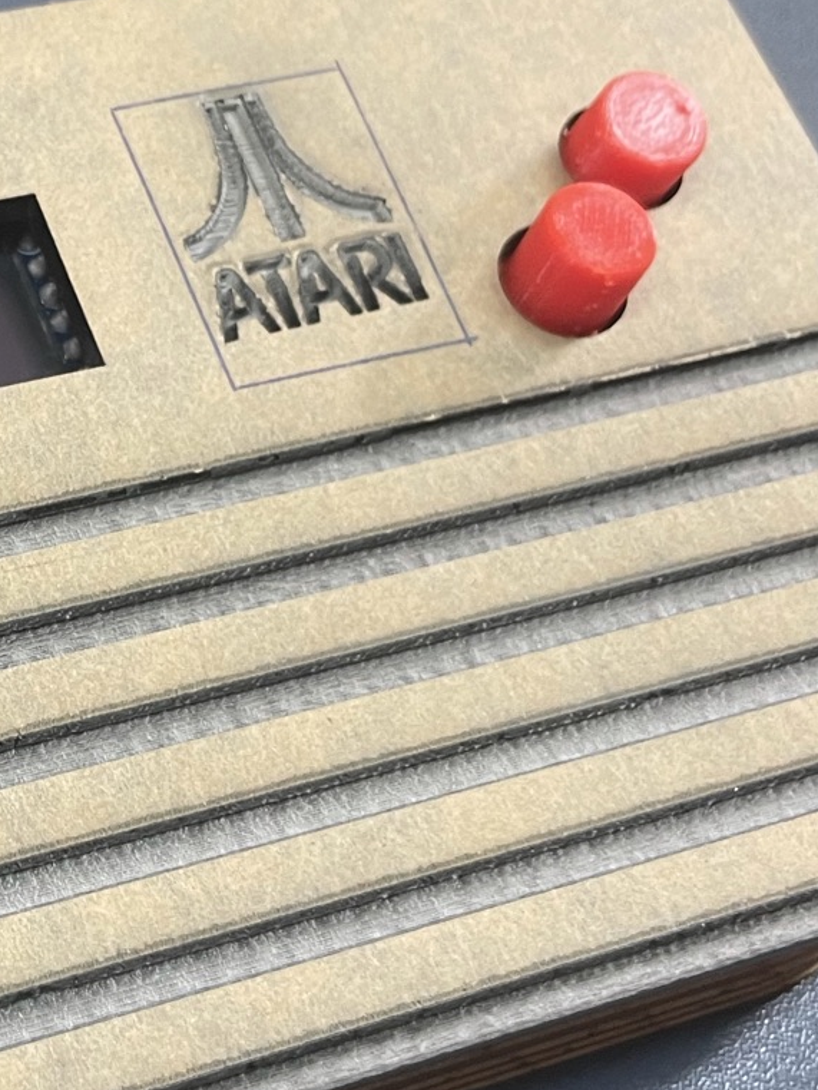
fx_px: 2205
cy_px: 533
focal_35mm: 70
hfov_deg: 19.9
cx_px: -120
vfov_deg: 27.8
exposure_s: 1/50
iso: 80
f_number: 1.6
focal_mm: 4.2
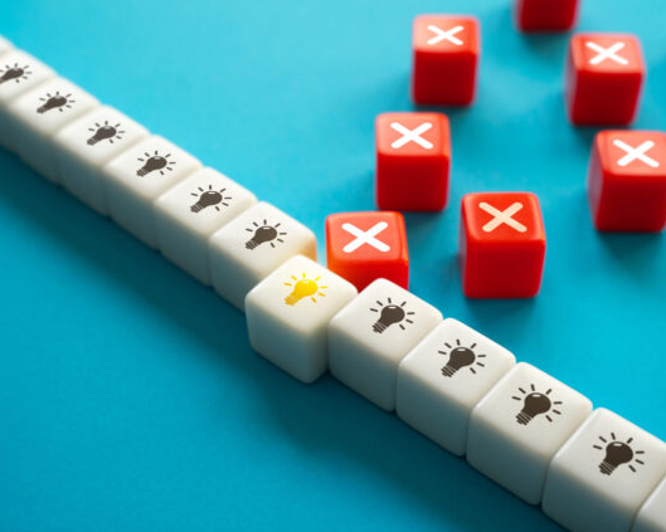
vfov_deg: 26.5
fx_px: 1130
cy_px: 265
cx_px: 349
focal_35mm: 57
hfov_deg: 32.8
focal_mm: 50.3
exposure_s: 1/125
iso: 400
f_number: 8
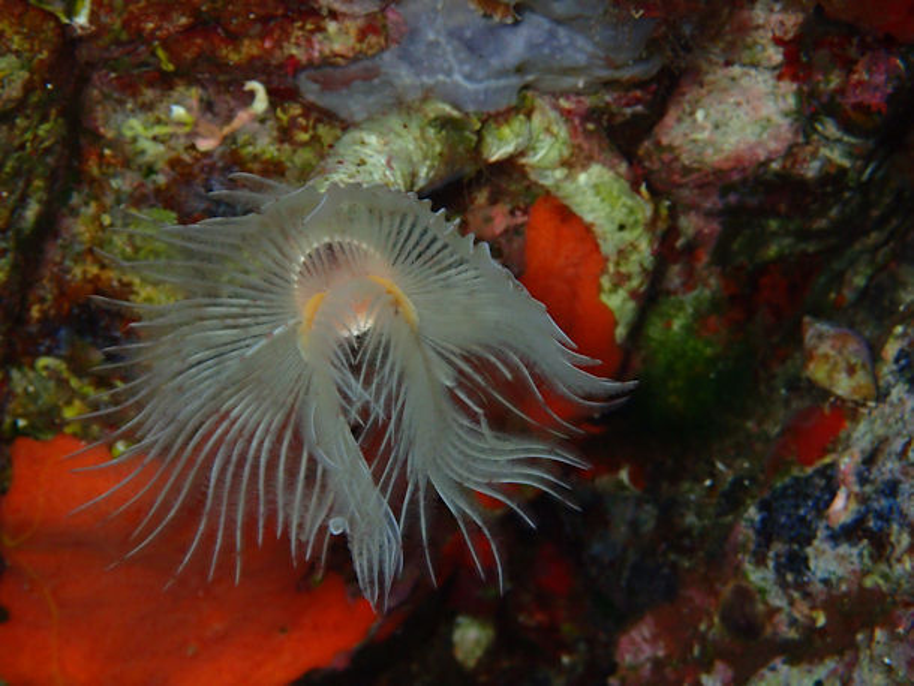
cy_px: 343
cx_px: 457
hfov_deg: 19.6
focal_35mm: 100
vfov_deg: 14.8
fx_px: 2641
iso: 500
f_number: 6.3
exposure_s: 1/200
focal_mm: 18
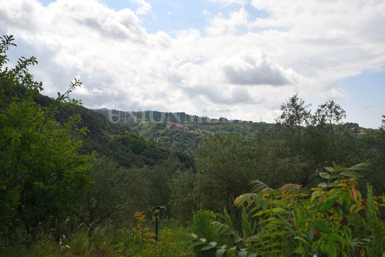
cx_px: 192
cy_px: 128
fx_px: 321
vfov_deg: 43.6
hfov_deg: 61.9
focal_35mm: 30
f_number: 10
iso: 100
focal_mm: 20
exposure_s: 1/250
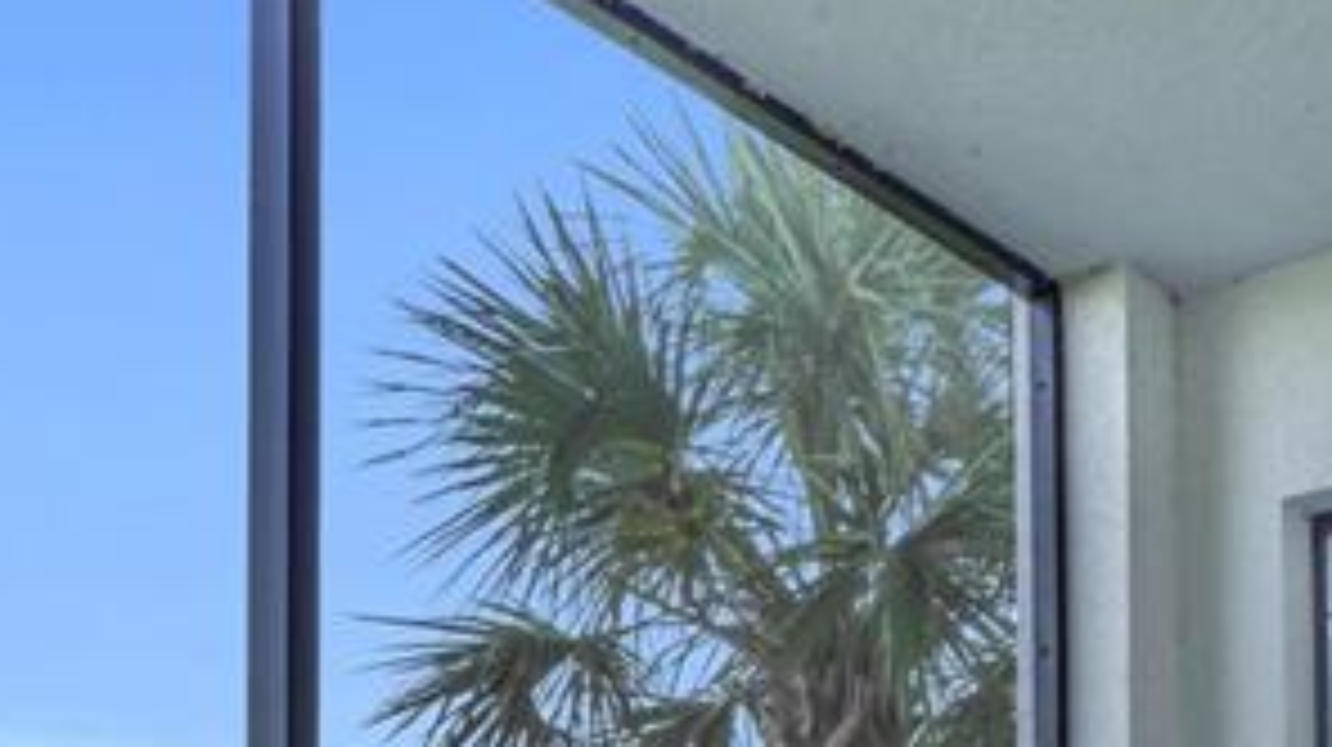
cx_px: 621
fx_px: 2047
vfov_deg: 17.7
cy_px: 1238
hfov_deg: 36.0
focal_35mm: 58
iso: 200
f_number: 9
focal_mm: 16
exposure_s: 1/60
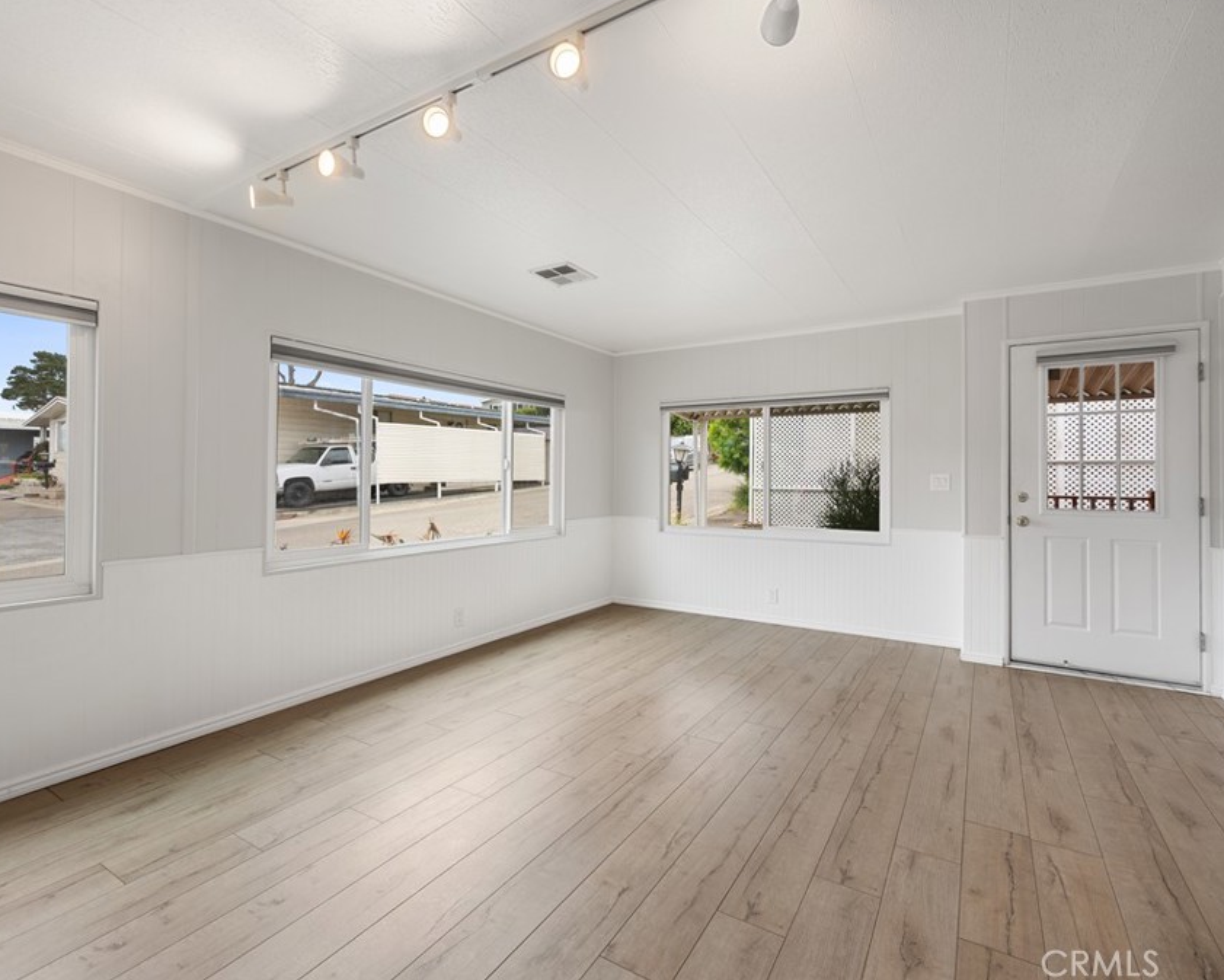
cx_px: 635
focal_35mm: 16
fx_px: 580
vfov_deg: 80.4
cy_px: 487
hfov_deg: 93.1
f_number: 8
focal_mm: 14
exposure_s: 1/8
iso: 100
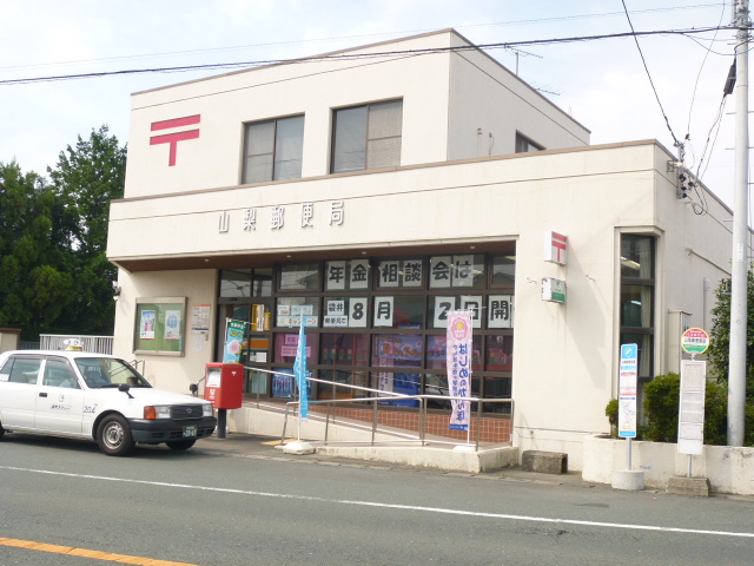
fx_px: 849
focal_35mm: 39
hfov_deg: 47.9
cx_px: 377
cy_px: 283
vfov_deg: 36.8
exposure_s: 1/400
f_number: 4
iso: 100
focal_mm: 7
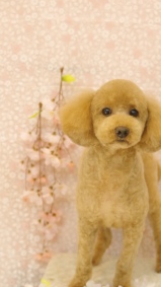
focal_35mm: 111
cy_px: 152
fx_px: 843
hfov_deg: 10.9
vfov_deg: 19.3
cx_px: 118
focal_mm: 50
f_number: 2.8
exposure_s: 1/125
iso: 1250
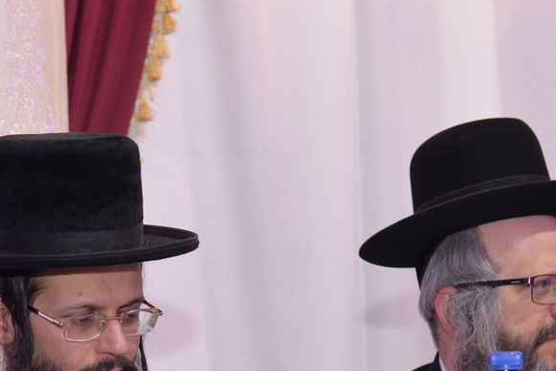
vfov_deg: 10.8
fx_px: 1945
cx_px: 72
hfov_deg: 16.1
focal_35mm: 126
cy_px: 375
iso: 1250
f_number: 4.5
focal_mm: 52
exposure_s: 1/125
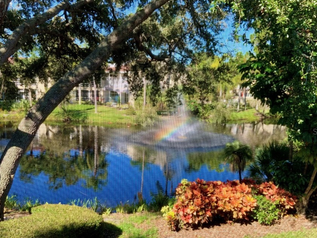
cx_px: 157
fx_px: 321
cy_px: 131
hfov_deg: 52.6
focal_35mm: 35
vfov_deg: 40.6
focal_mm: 3
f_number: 1.8
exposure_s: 1/283
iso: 16
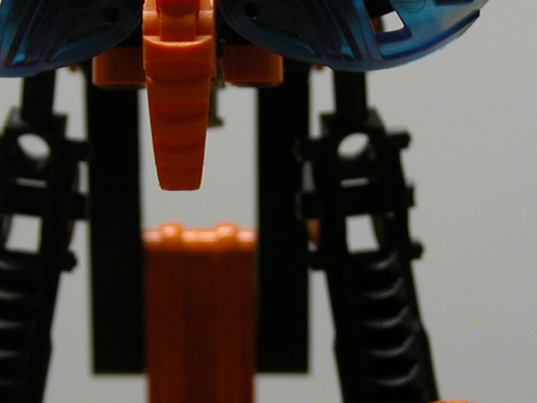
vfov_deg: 4.2
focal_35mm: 353
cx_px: 215
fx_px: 5477
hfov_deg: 5.6
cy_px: 225
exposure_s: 1/6.2
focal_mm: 29.5
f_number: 3.7
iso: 100
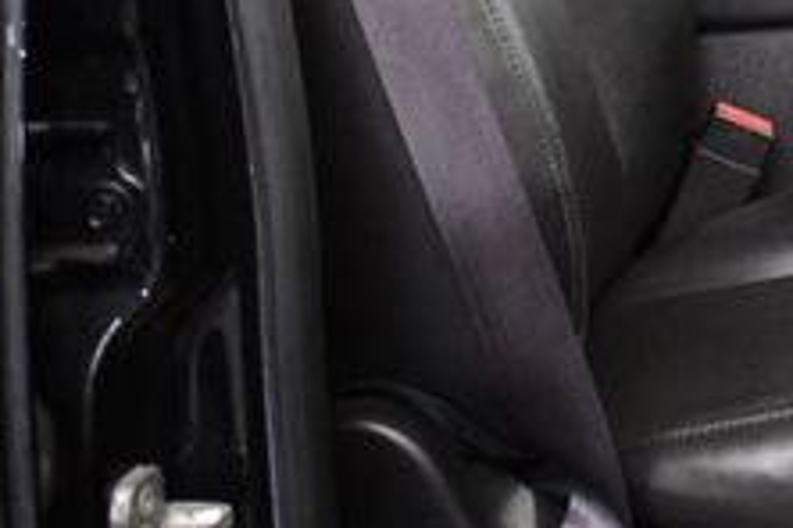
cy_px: -157
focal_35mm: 104
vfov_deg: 12.7
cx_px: 1022
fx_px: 2291
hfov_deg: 18.3
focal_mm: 18
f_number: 3.5
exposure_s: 1/125
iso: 3200
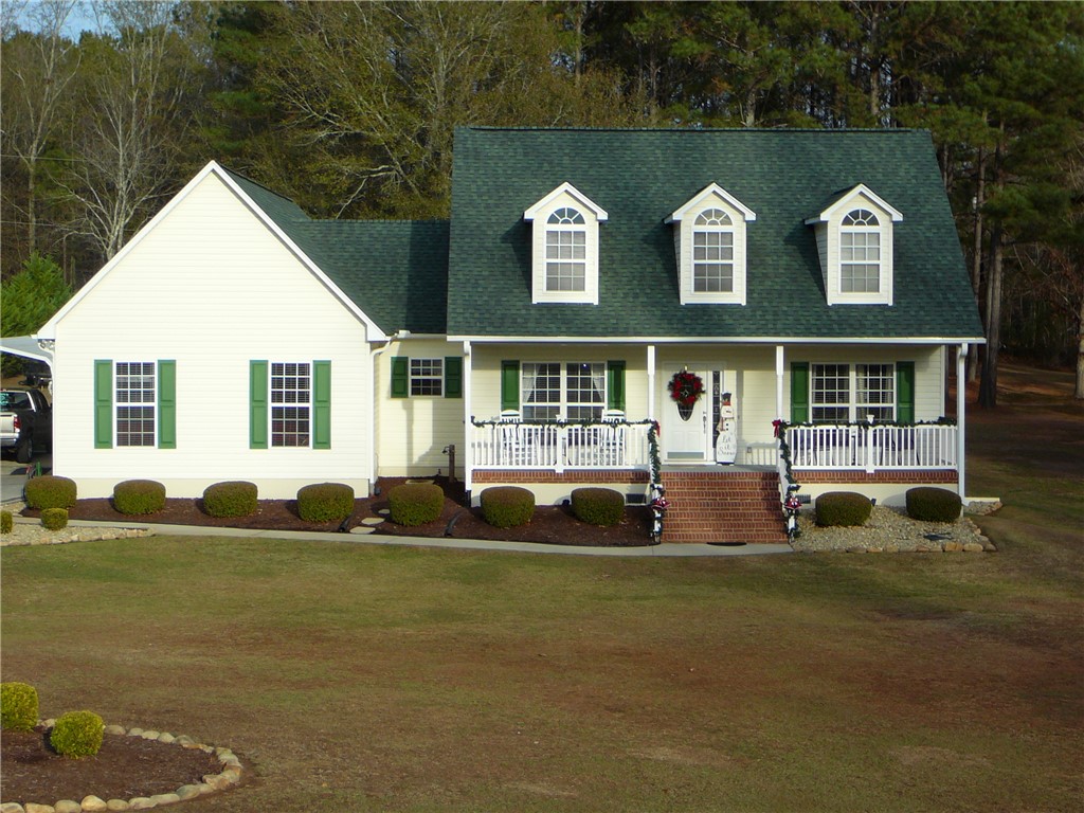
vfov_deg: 20.7
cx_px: 542
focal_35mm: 71
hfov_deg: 27.4
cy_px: 406
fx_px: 2223
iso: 80
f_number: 3.7
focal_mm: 10.5
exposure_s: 1/500
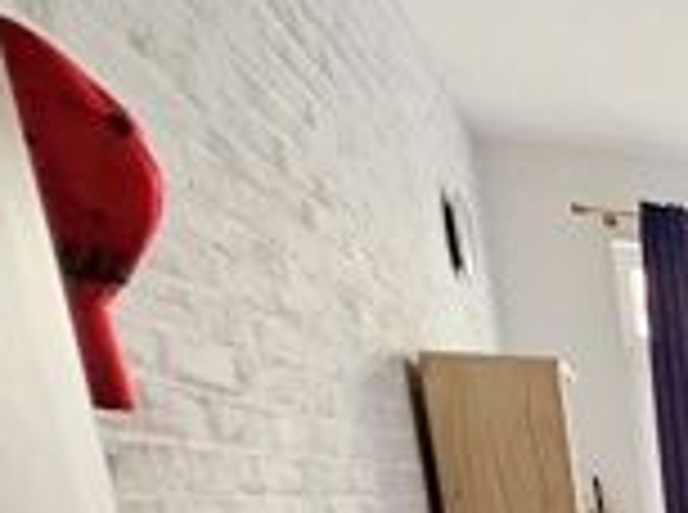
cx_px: 1275
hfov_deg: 20.7
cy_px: 922
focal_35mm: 60
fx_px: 1190
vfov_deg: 18.8
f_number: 2.2
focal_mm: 1.7
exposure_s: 1/50
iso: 64
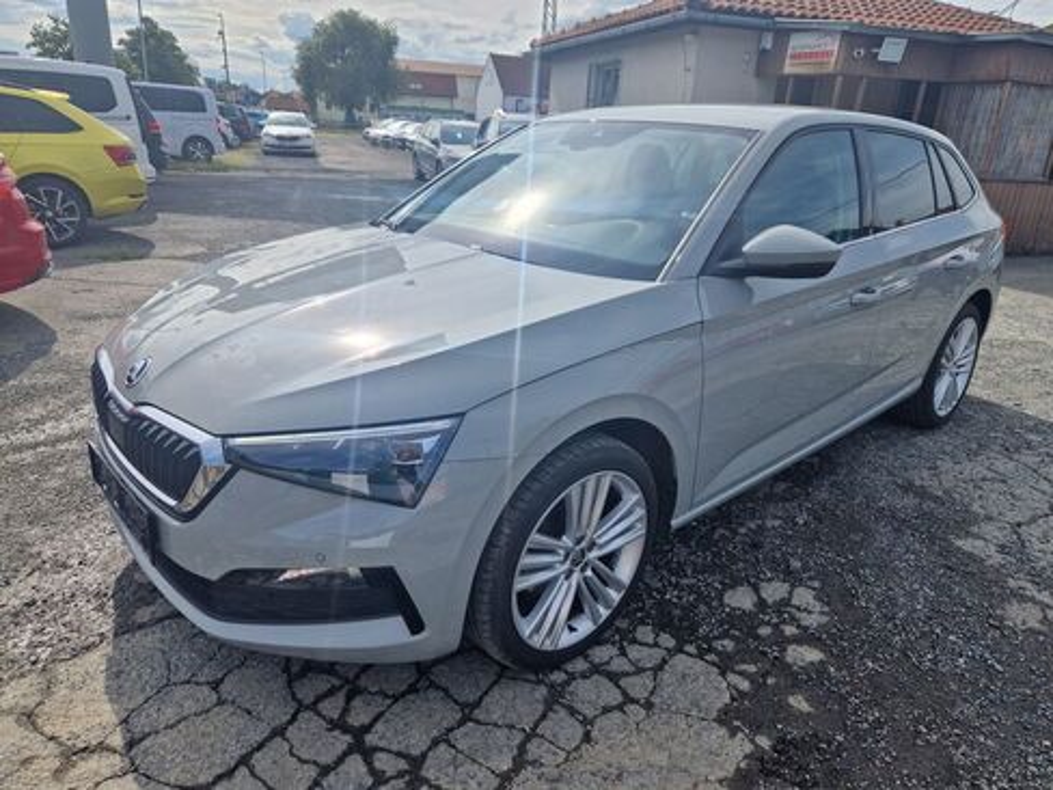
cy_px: 395
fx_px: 700
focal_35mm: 23
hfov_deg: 73.9
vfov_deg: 58.9
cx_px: 526
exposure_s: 1/1596
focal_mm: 5.4
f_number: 1.8
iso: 50
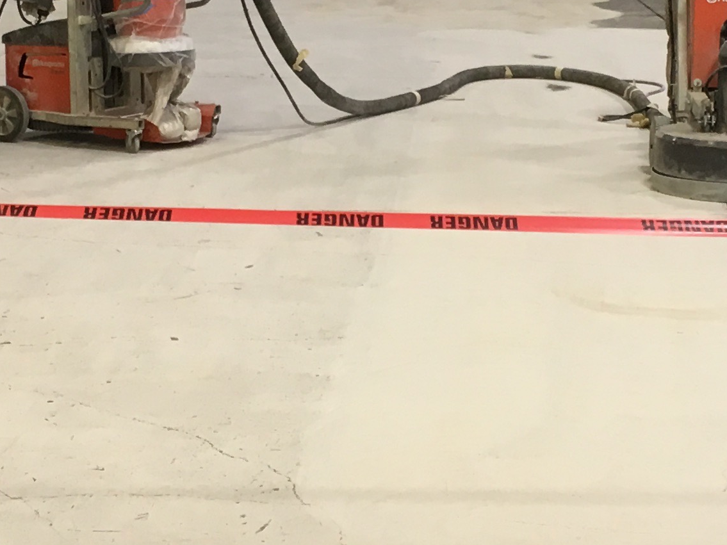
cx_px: 378
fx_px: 2163
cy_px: 155
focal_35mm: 103
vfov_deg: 14.3
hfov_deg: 19.1
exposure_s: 1/30
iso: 64
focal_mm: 4.15
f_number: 2.2
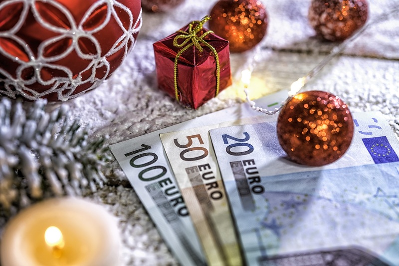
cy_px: 133
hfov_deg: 33.4
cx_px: 200
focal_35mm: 60
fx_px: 665
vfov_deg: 22.6
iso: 100
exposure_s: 1/6
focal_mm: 60
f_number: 5
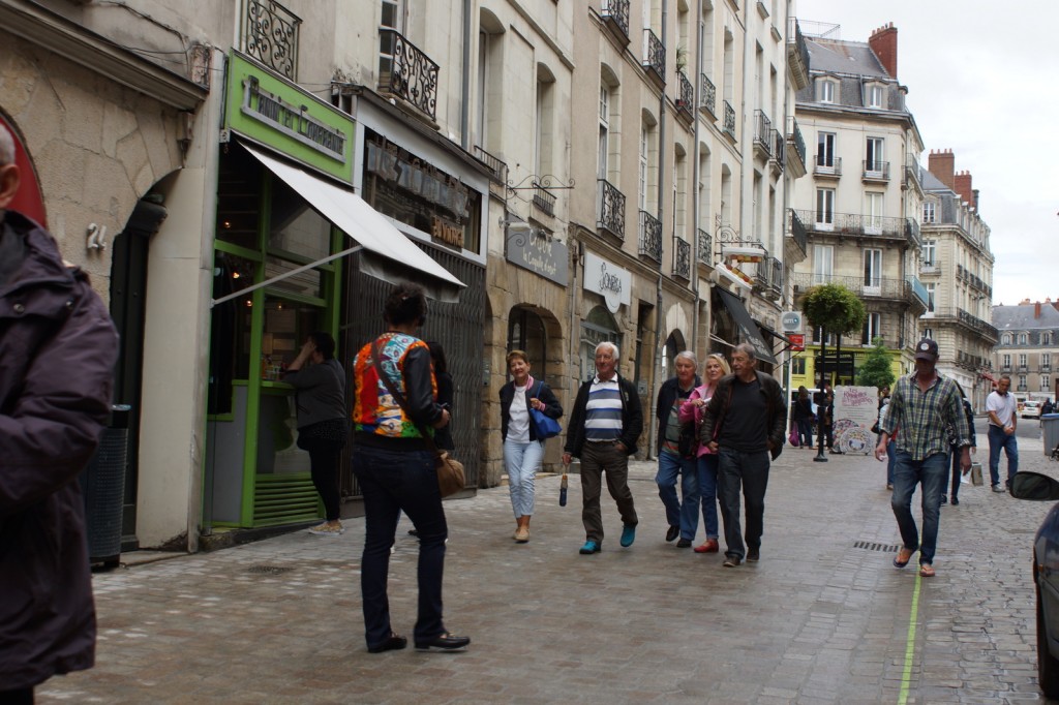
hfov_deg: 43.6
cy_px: 352
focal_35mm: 45
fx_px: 1323
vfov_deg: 29.8
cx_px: 530
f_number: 5.6
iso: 100
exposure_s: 1/200
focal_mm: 30
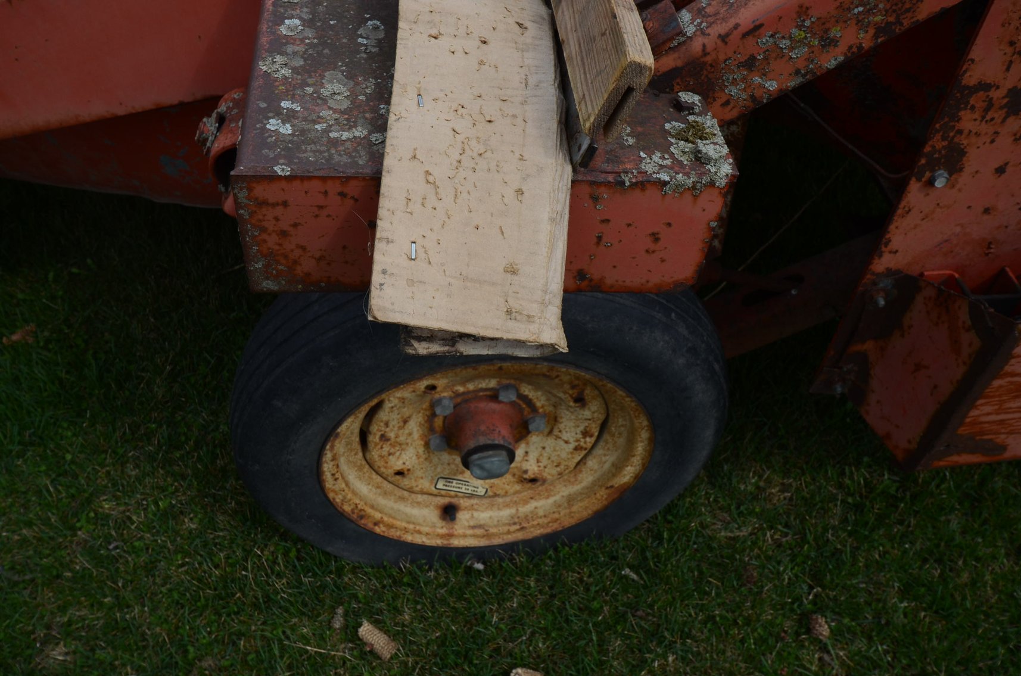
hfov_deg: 62.0
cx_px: 510
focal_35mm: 30
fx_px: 849
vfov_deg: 43.4
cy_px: 338
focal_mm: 20
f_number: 10
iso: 250
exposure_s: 1/400
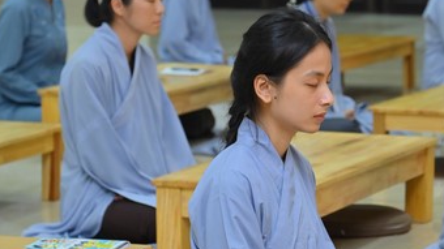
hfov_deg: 10.8
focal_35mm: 200
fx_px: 2354
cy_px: 74
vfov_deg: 6.1
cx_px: 272
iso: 1250
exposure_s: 1/80
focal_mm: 100
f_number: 5
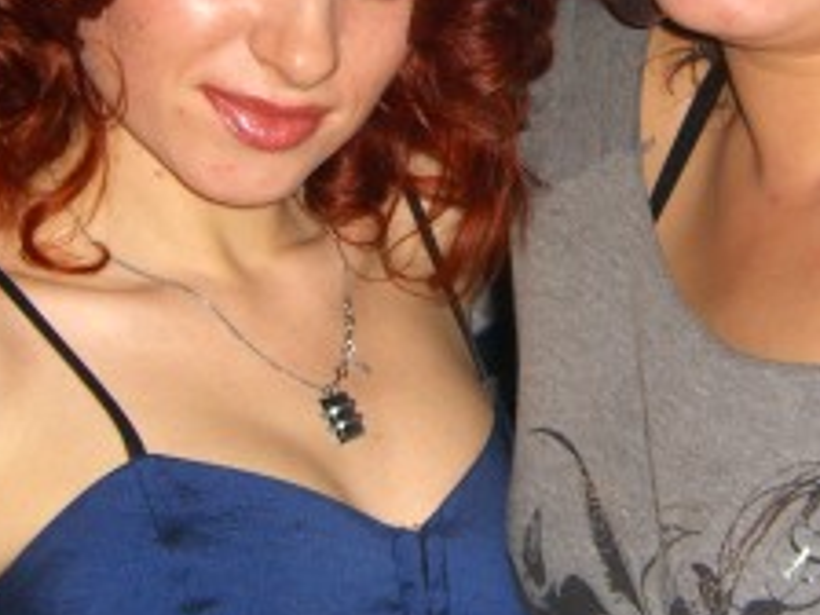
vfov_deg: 14.4
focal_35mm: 102
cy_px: 73
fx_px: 2416
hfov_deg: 19.2
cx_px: 575
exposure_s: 1/60
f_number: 2.8
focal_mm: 7.9
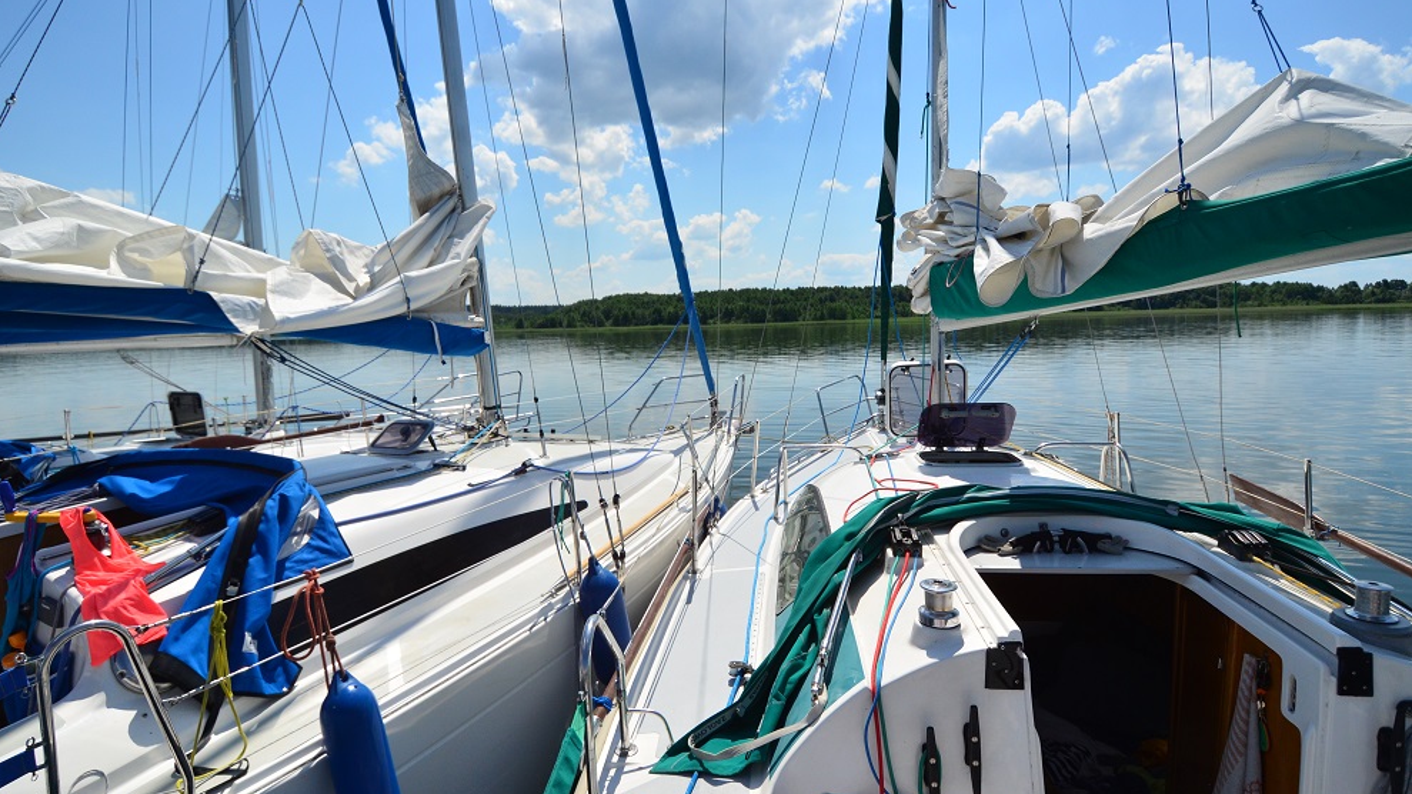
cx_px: 702
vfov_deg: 58.3
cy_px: 366
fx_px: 711
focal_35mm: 19
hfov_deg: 89.6
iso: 560
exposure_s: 1/8000
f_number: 5
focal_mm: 12
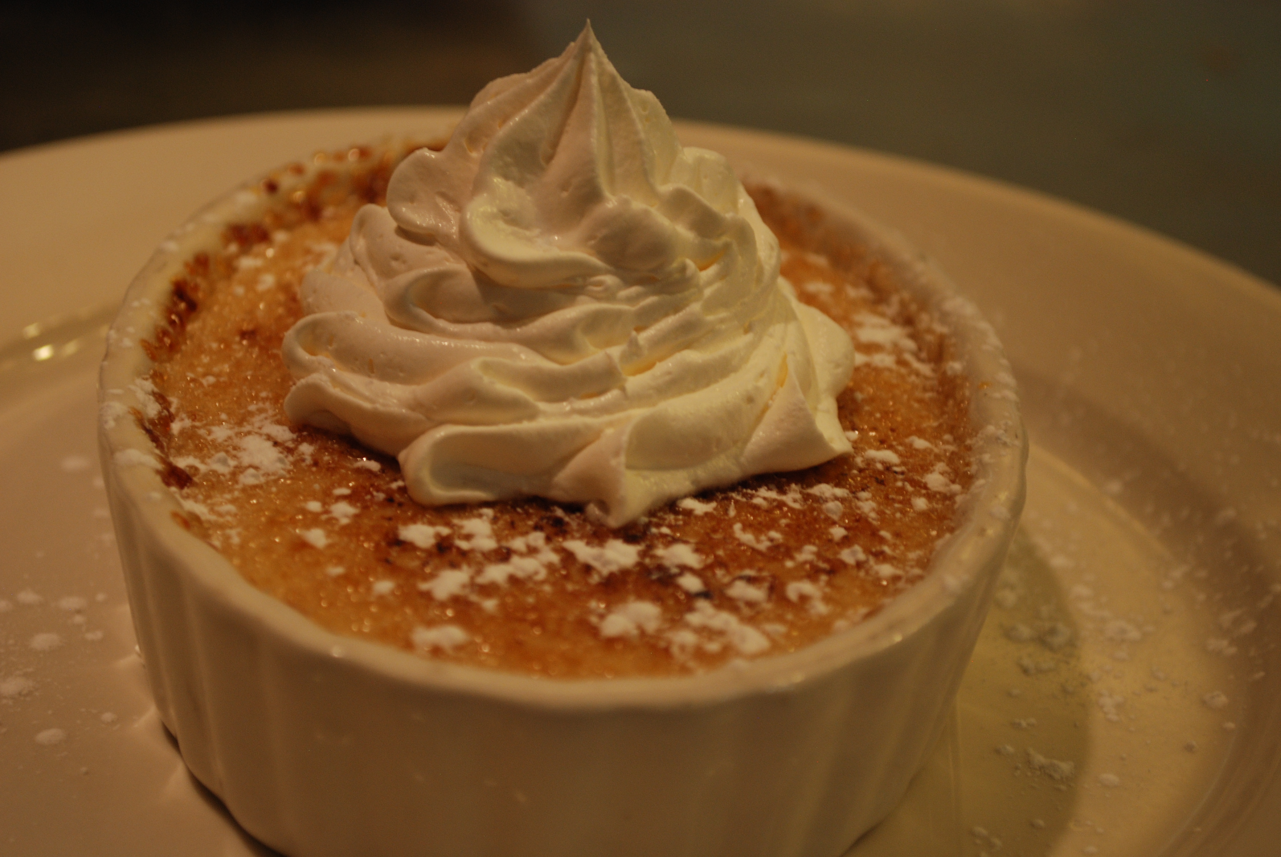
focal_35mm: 82
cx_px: 640
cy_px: 428
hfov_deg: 24.6
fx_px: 2939
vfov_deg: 16.6
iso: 360
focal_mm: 55
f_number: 5.6
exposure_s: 1/30
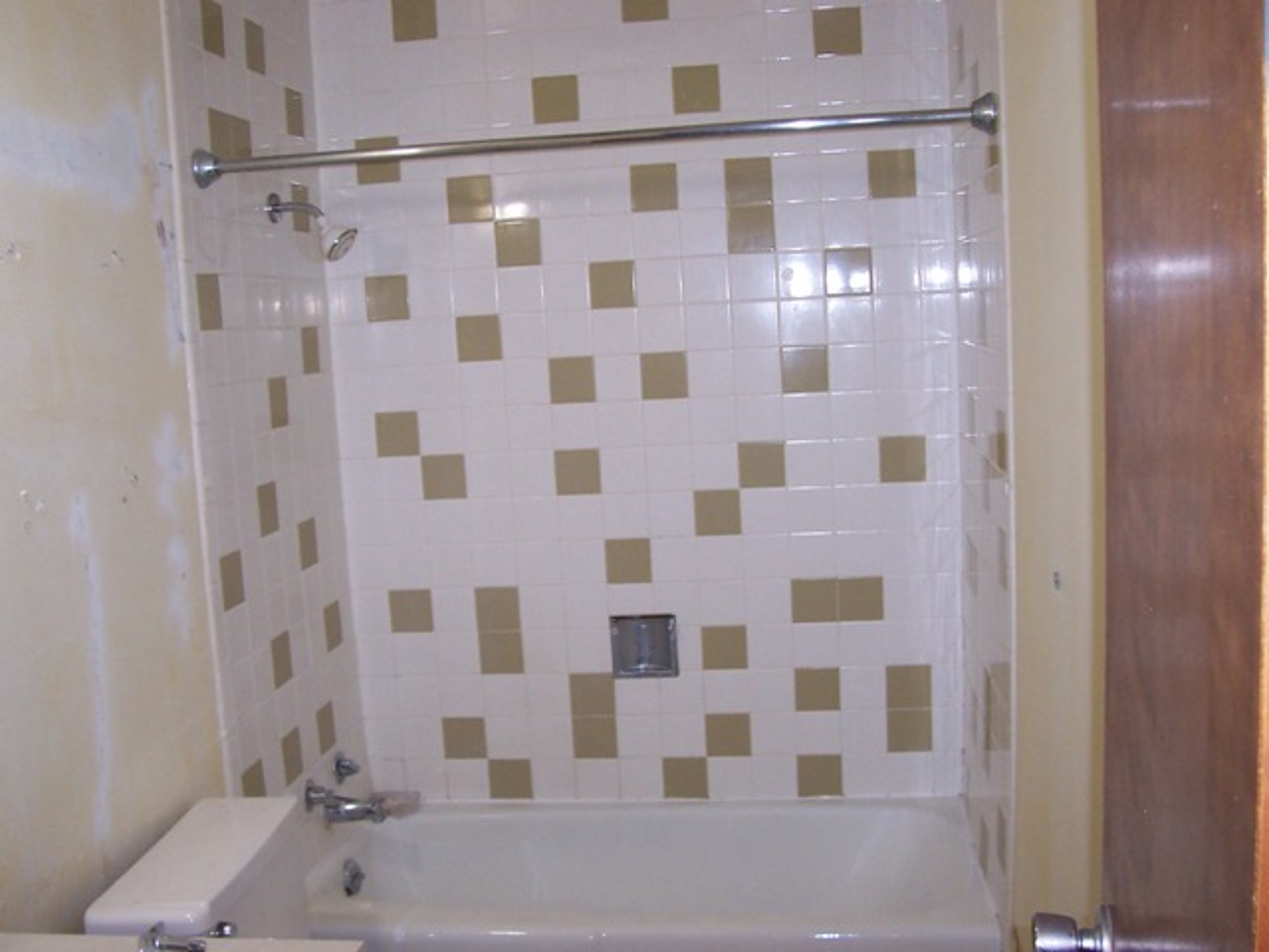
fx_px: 1356
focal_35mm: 37
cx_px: 634
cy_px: 476
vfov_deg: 38.7
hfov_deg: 50.1
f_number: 2.8
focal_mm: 5.6
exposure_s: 1/60
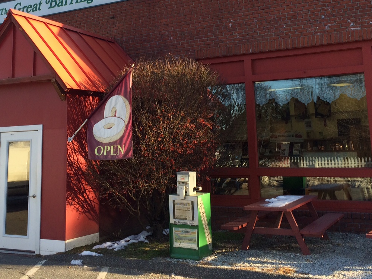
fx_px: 527
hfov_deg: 38.9
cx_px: 170
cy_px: 60
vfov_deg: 29.1
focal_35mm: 49
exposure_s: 1/456
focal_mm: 4.12
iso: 32
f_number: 2.2
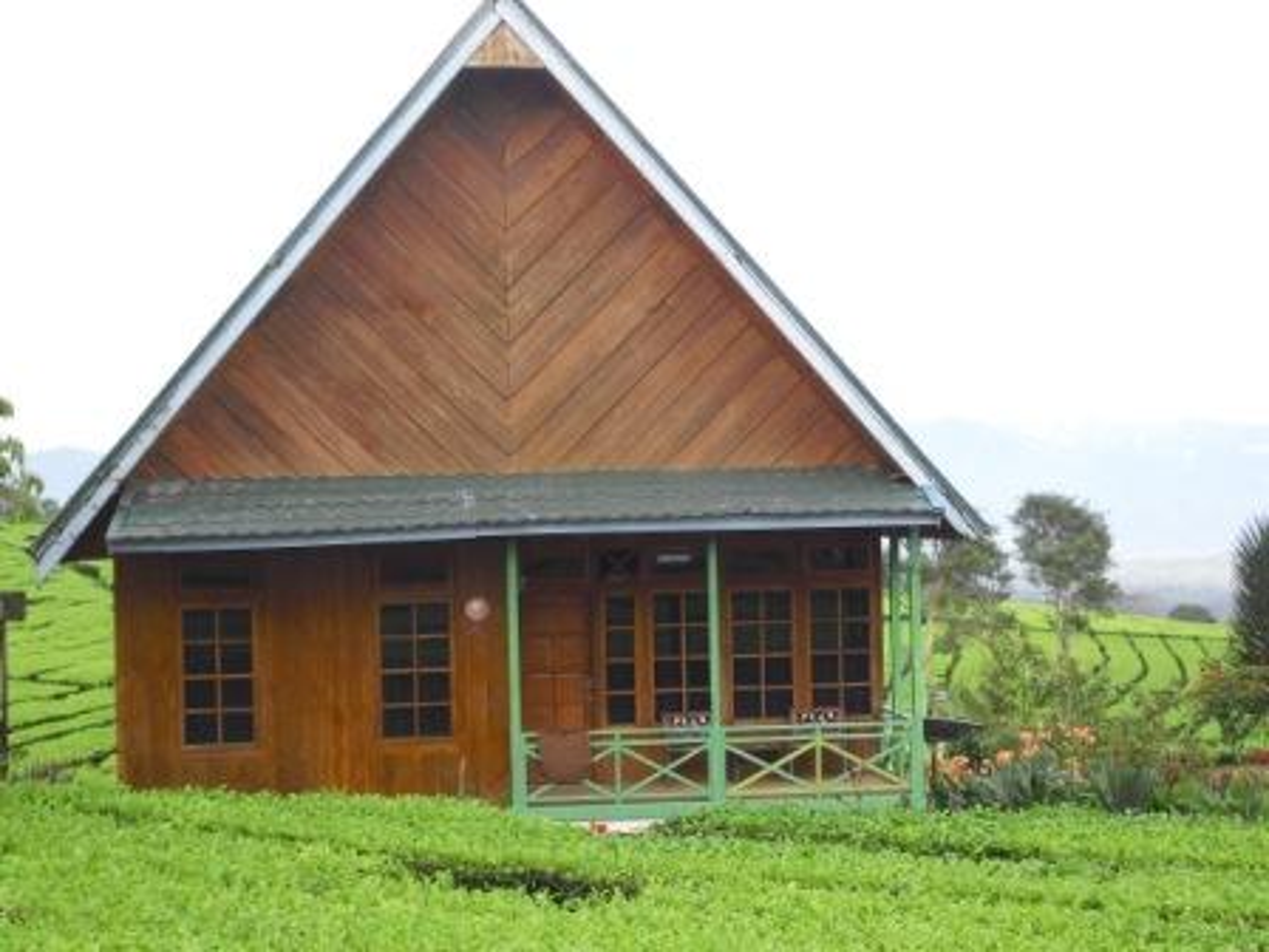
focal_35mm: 63
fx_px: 2310
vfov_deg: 23.3
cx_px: 634
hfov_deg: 30.7
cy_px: 476
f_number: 4.2
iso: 100
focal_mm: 11.2
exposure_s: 1/100
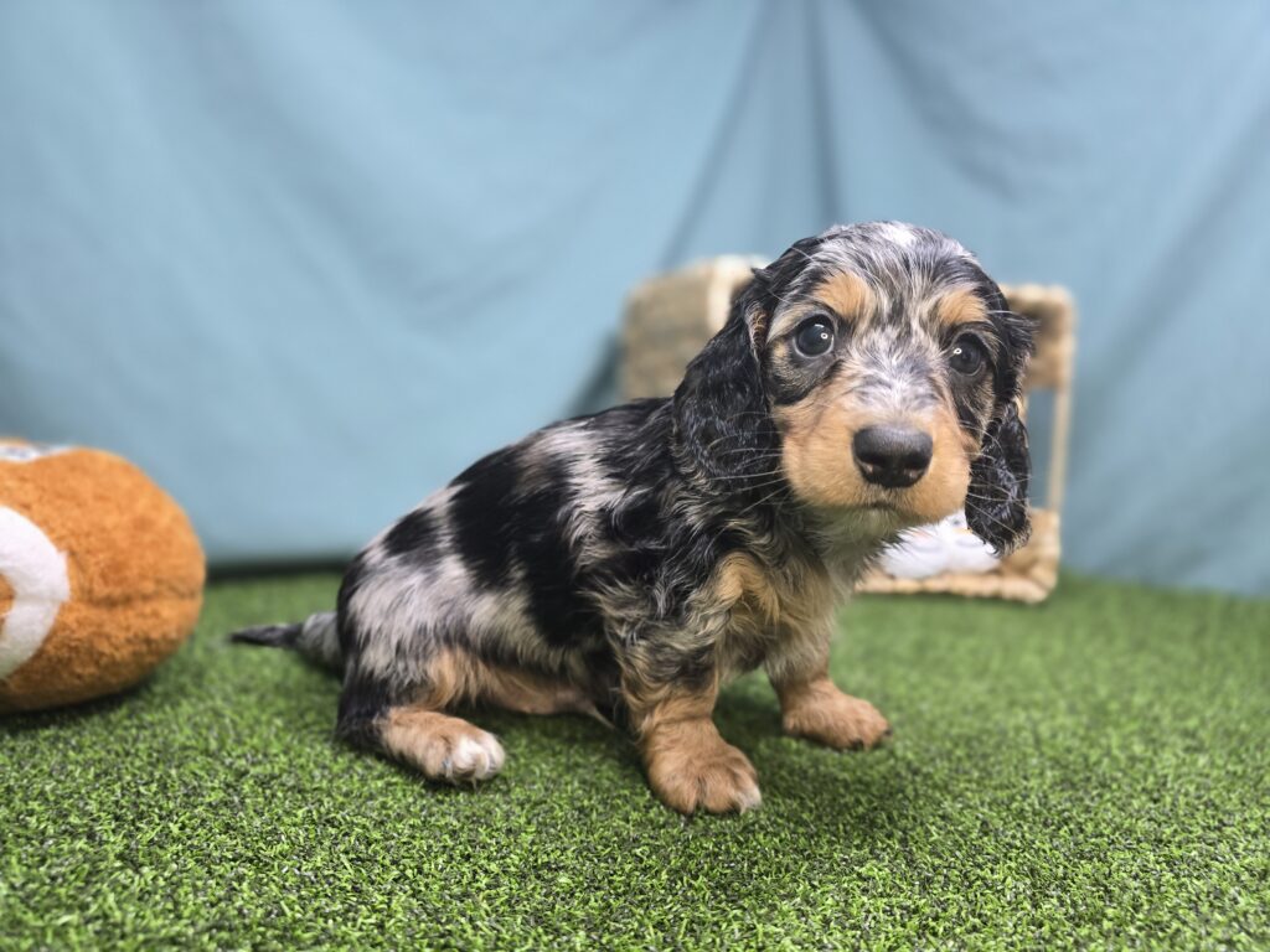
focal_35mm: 23
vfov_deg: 58.9
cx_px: 635
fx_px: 844
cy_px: 476
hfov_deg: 73.9
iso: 160
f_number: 1.7
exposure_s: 1/120
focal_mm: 6.3
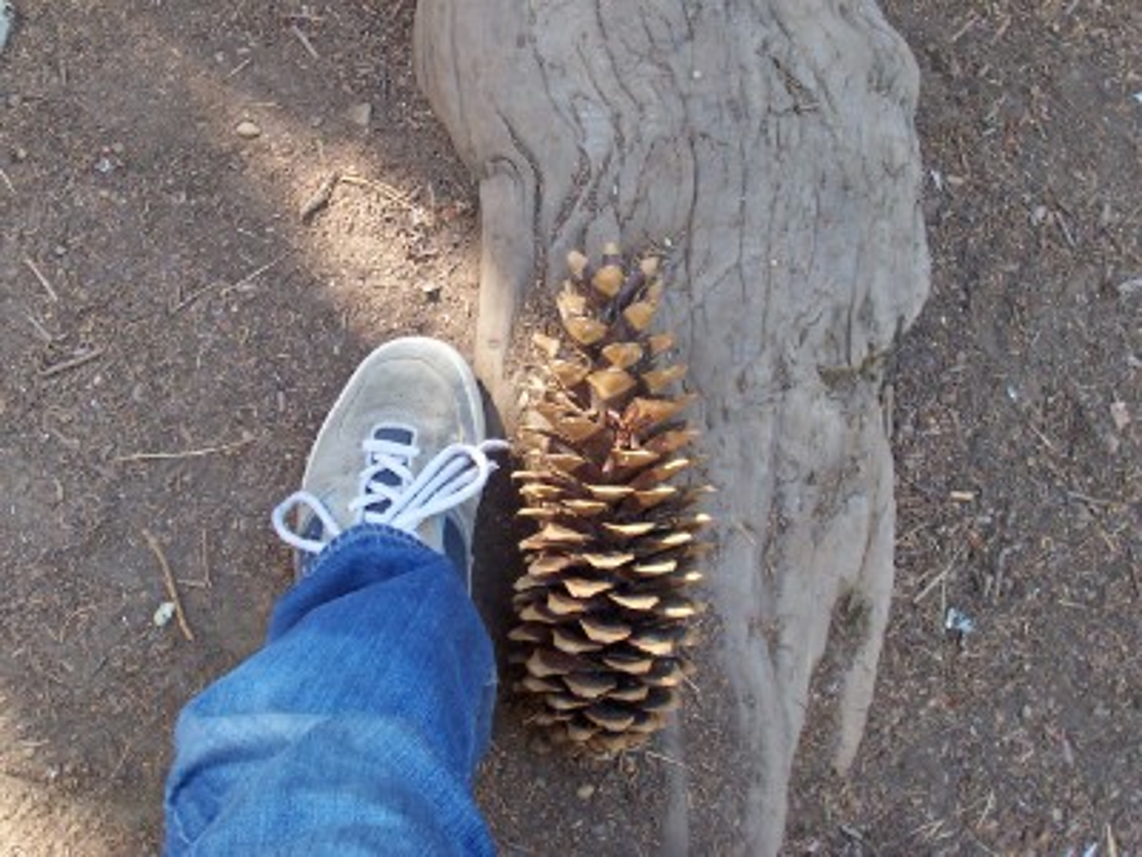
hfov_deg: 33.8
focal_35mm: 57
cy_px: 428
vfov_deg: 25.7
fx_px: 1880
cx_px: 571
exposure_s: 1/45
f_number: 3.4
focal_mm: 8.6
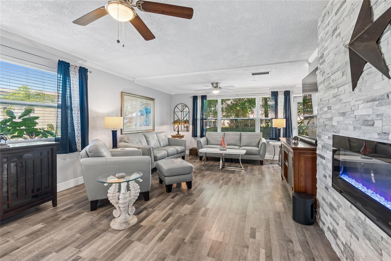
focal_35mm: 15
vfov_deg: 77.3
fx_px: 163
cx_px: 196
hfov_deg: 100.4
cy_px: 130
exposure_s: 1/20
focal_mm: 10
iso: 100
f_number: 7.1
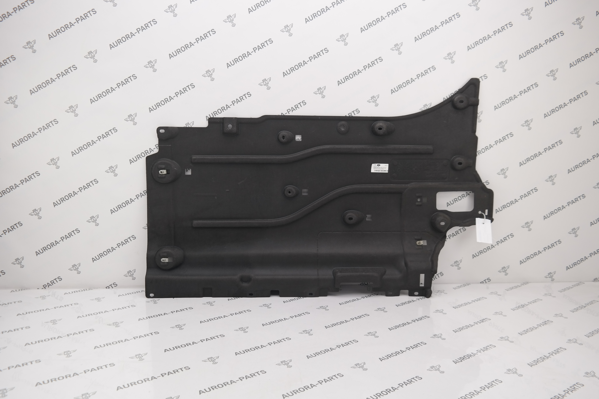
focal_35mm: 27
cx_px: 300
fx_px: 449
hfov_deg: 67.4
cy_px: 200
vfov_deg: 47.9
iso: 100
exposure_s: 1/100
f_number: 4
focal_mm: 18
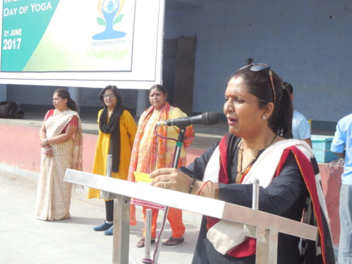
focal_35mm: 53
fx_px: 539
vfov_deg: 27.5
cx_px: 176
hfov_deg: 36.2
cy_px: 132
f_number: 4
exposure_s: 1/400
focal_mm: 9.4
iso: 125
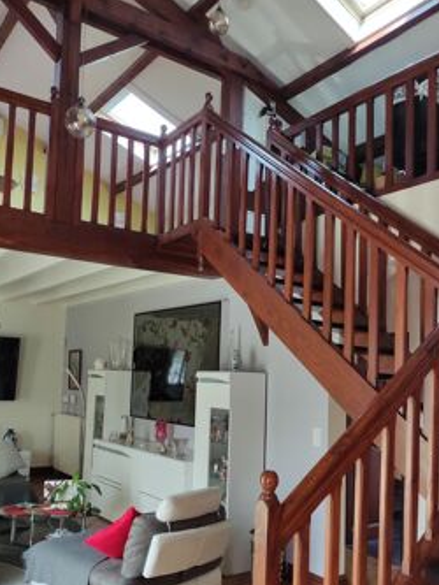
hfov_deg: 44.1
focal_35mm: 32
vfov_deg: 56.5
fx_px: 541
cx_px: 191
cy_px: 341
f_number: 1.89
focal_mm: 5.43
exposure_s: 1/100
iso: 122
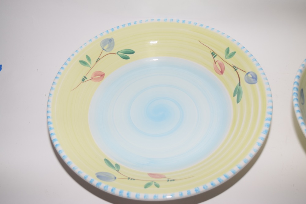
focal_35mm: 48
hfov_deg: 41.1
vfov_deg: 28.1
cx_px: 153
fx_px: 408
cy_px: 102
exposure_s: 1/60
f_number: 4.5
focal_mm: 32
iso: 220
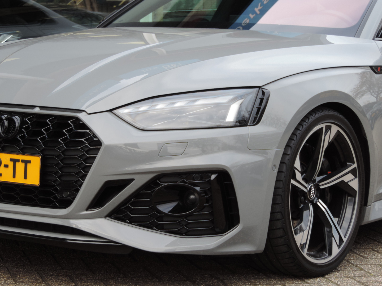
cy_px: 143
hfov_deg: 18.7
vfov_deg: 14.1
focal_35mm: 105
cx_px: 191
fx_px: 1159
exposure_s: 1/100
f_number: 4.2
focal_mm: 18.7
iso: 90
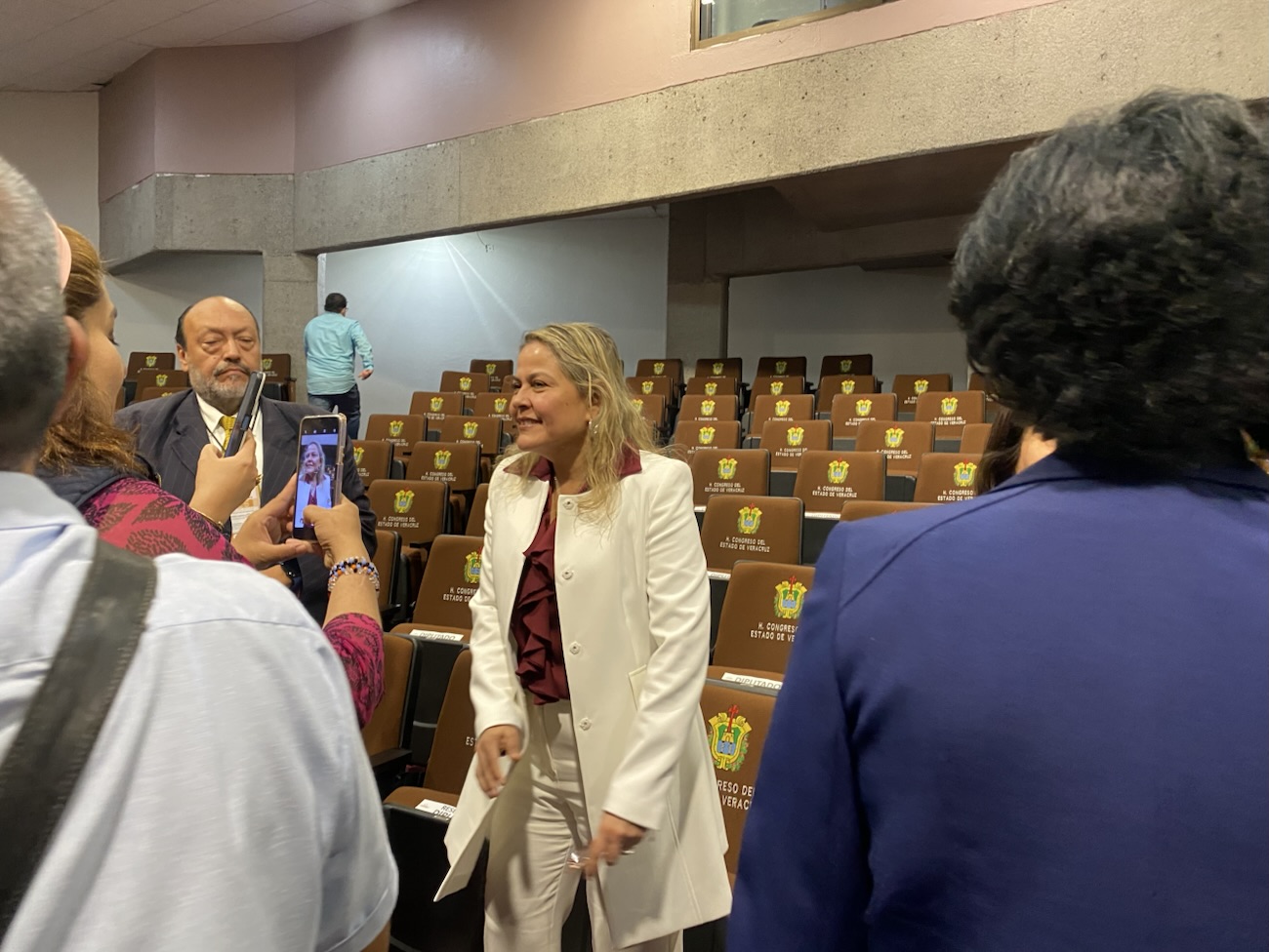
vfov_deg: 53.1
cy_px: 476
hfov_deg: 67.3
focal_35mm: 26
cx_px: 634
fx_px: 953
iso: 200
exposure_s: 1/60
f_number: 1.8
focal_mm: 4.25
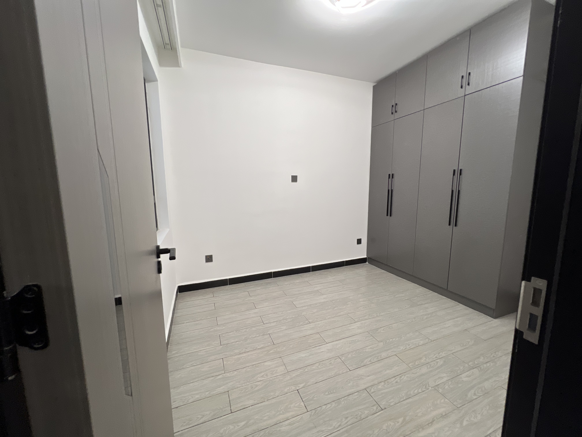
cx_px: 291
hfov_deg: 106.2
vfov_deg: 89.9
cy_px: 218
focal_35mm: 13
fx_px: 219
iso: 160
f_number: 1.8
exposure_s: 1/100
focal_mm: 1.57
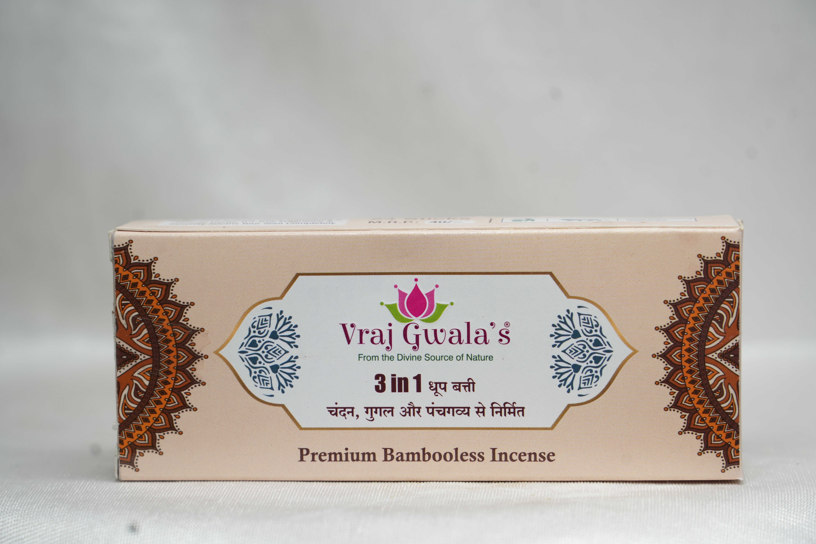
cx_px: 411
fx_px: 2380
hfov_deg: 19.5
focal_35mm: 105
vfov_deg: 13.0
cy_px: 270
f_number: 5.6
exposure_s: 1/60
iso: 250
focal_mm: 104
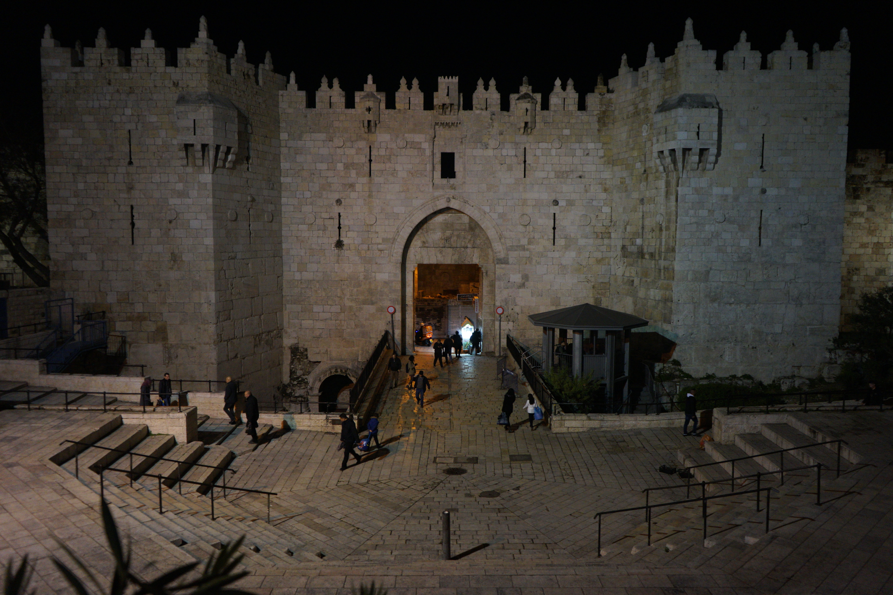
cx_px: 446
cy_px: 298
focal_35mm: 28
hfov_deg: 65.5
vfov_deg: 46.4
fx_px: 695
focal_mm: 28
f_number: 3.5
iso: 2500
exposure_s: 1/60
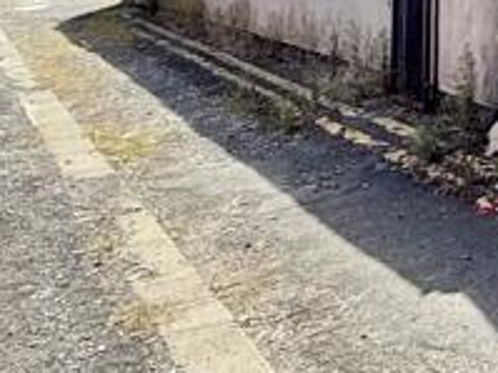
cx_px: 1176
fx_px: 1035
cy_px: -245
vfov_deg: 17.5
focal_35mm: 72
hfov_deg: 15.4
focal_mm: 2.22
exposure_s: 1/955
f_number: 2.2
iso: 64
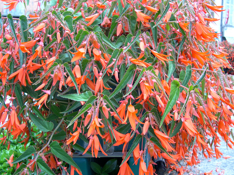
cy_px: 88
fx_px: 257
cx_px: 117
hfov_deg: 49.0
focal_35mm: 38
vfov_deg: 37.7
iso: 100
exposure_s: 1/158
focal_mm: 8
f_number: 2.8
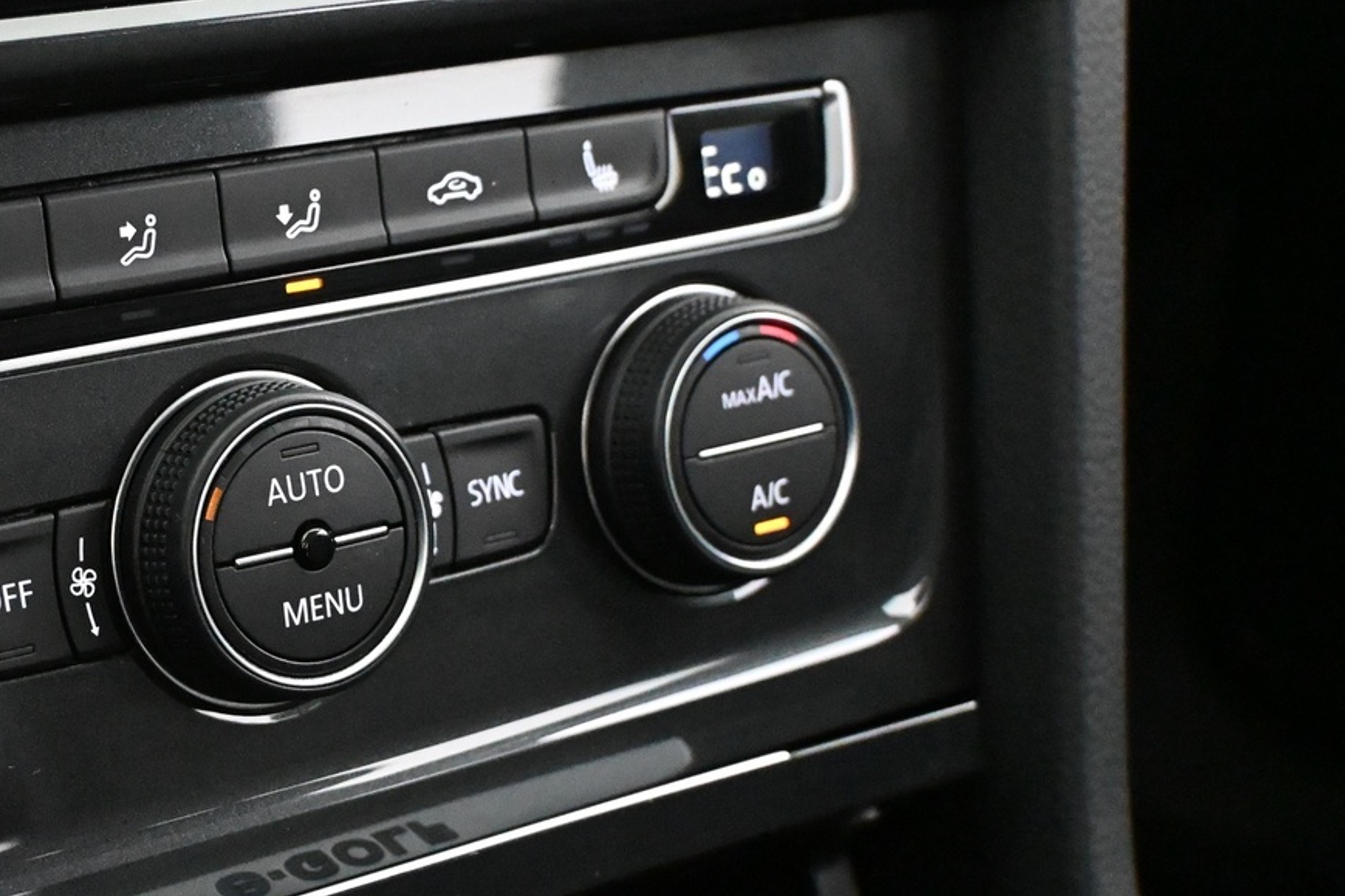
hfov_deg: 27.8
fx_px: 2612
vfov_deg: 19.5
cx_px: 119
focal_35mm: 70
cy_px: 495
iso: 10000
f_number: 4.2
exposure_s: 1/40
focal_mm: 25
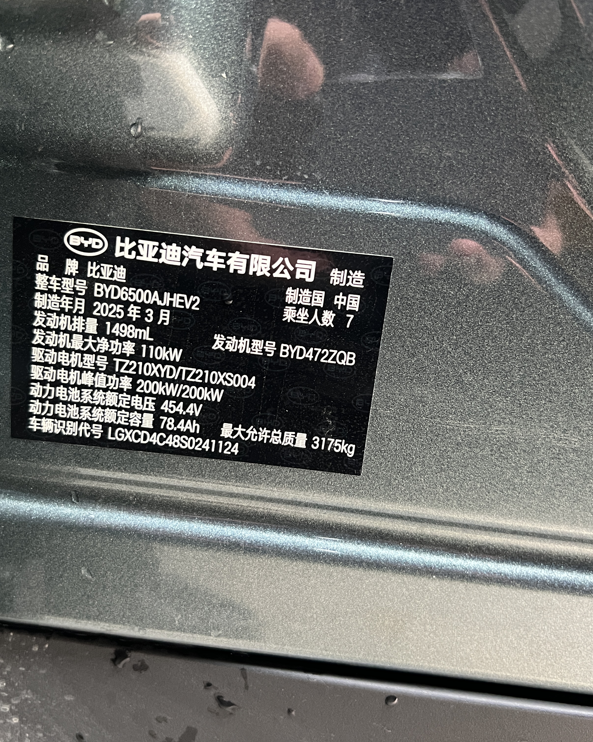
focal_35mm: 34
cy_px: 371
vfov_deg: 52.8
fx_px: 746
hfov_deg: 43.3
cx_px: 256
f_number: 1.5
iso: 250
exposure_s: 1/60
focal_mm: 5.7
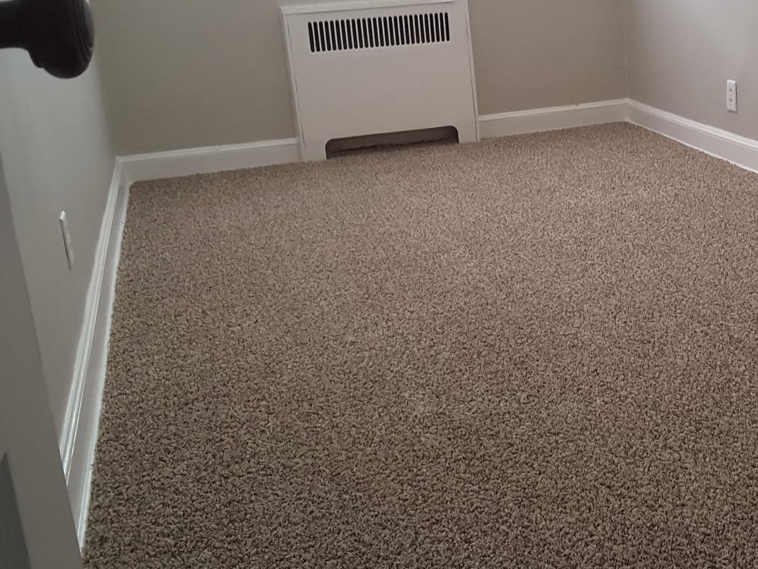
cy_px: 225
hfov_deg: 34.6
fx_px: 1182
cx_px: 594
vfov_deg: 27.0
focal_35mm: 54
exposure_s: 1/30
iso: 64
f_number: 1.9
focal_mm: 2.9
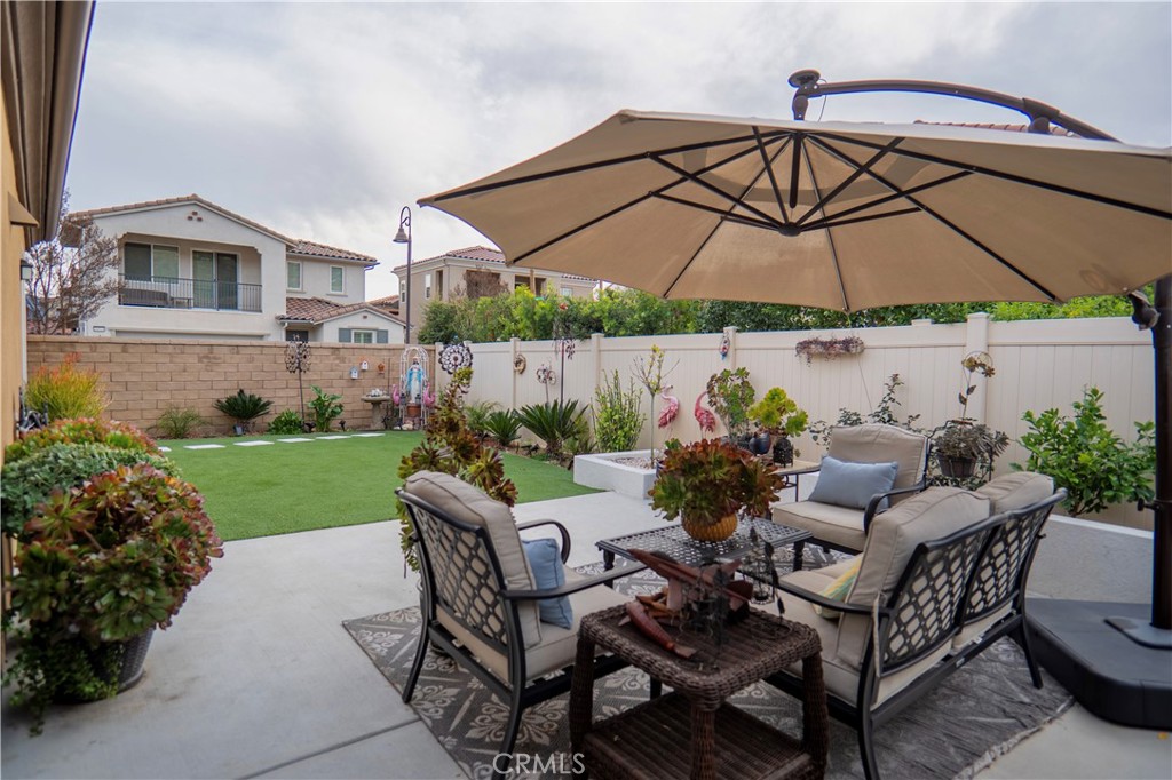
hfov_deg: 90.0
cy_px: 390
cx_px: 586
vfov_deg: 67.3
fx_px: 586
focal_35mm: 18
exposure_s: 1/2000
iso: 50
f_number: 2.2
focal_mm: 12
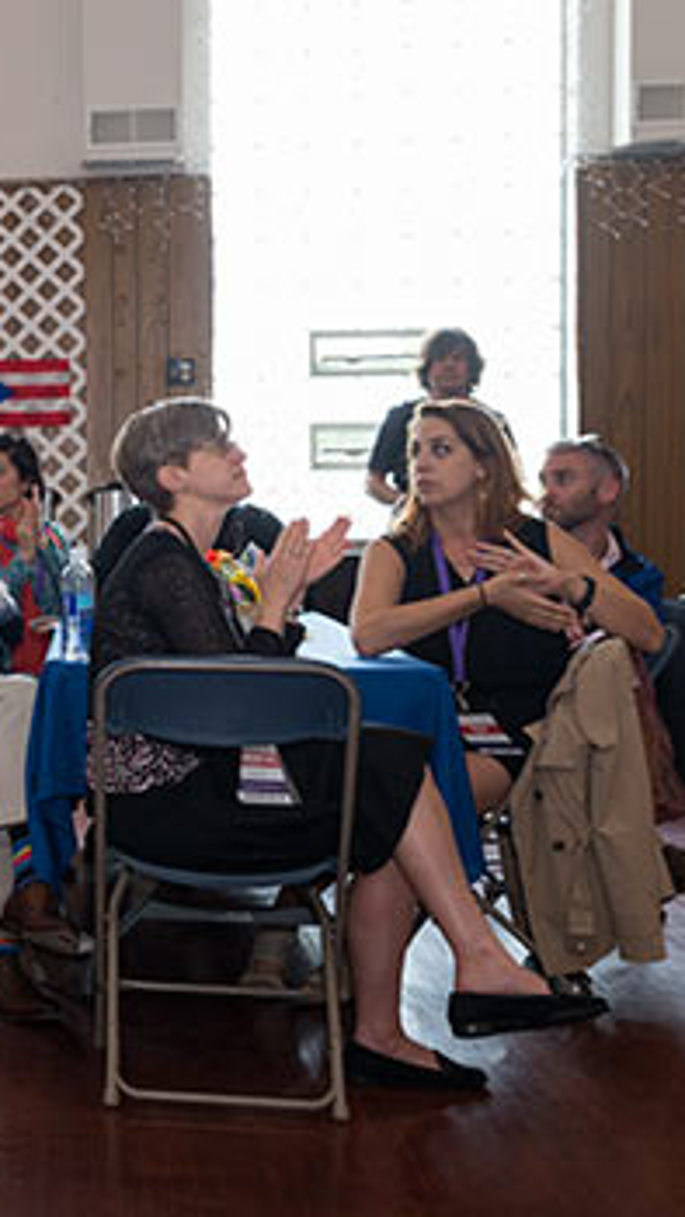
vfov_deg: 35.4
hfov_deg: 18.4
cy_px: 638
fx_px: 1904
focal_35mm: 59
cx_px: -296
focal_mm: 34
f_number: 6.7
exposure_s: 1/60
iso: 500
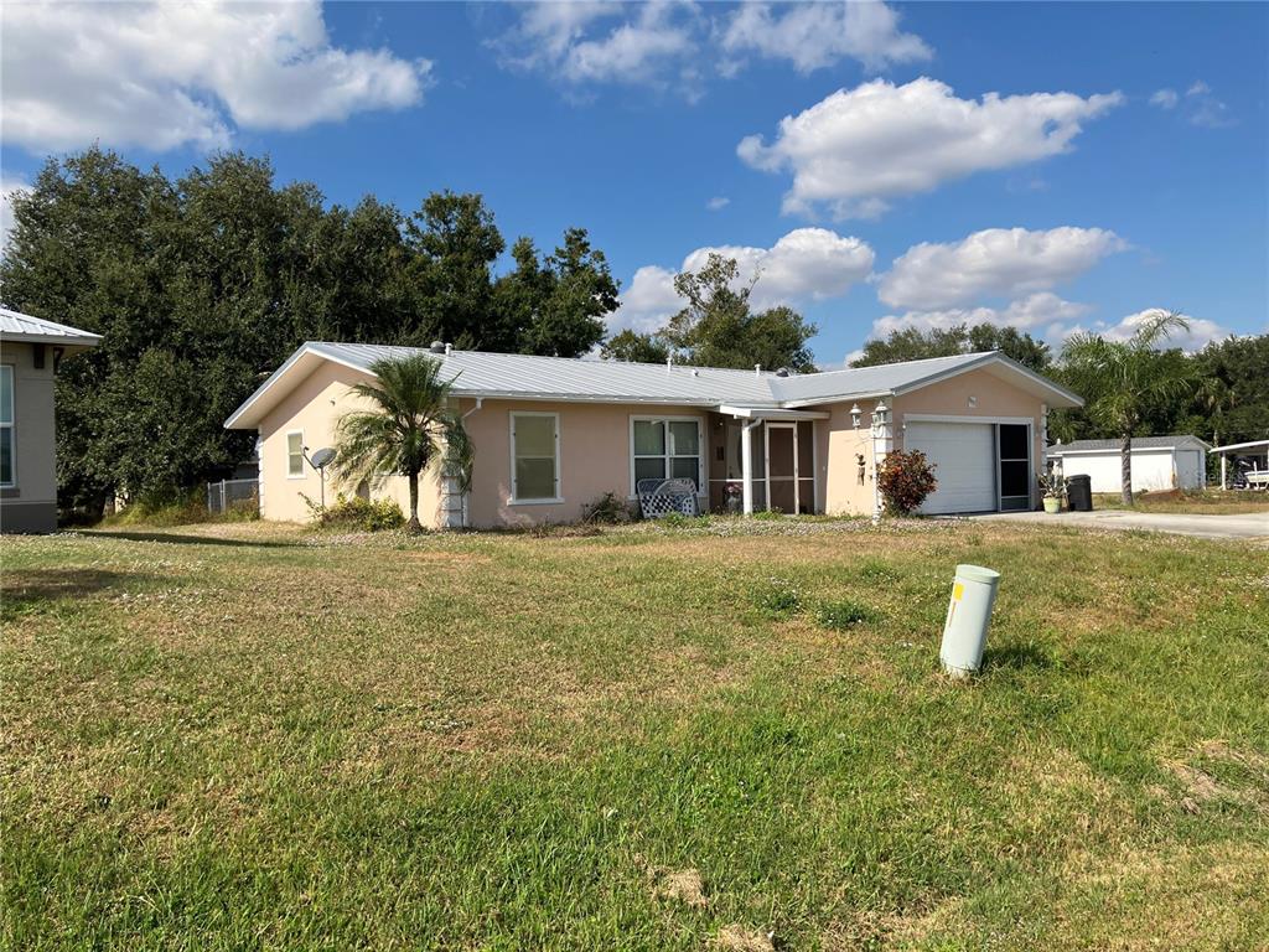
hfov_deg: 63.4
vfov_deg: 49.7
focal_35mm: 28
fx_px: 1026
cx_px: 634
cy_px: 476
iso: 32
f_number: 1.8
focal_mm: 3.99
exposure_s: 1/2315
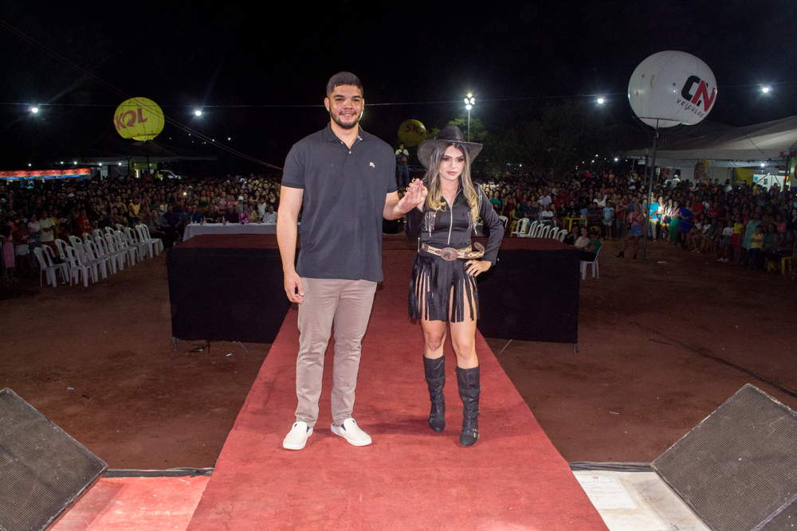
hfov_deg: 57.2
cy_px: 266
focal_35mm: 33
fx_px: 731
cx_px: 398
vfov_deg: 40.0
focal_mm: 22
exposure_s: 1/60
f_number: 8
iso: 1600
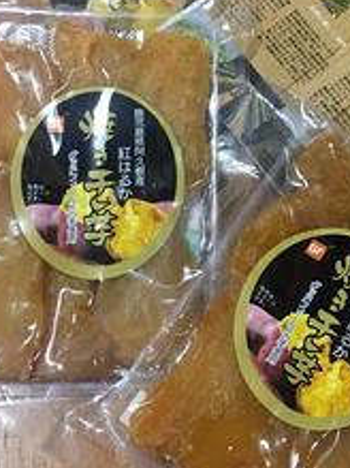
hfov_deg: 27.4
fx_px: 715
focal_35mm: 53
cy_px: 160
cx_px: 222
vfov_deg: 35.9
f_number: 2.2
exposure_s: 1/15
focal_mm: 4.15
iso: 100
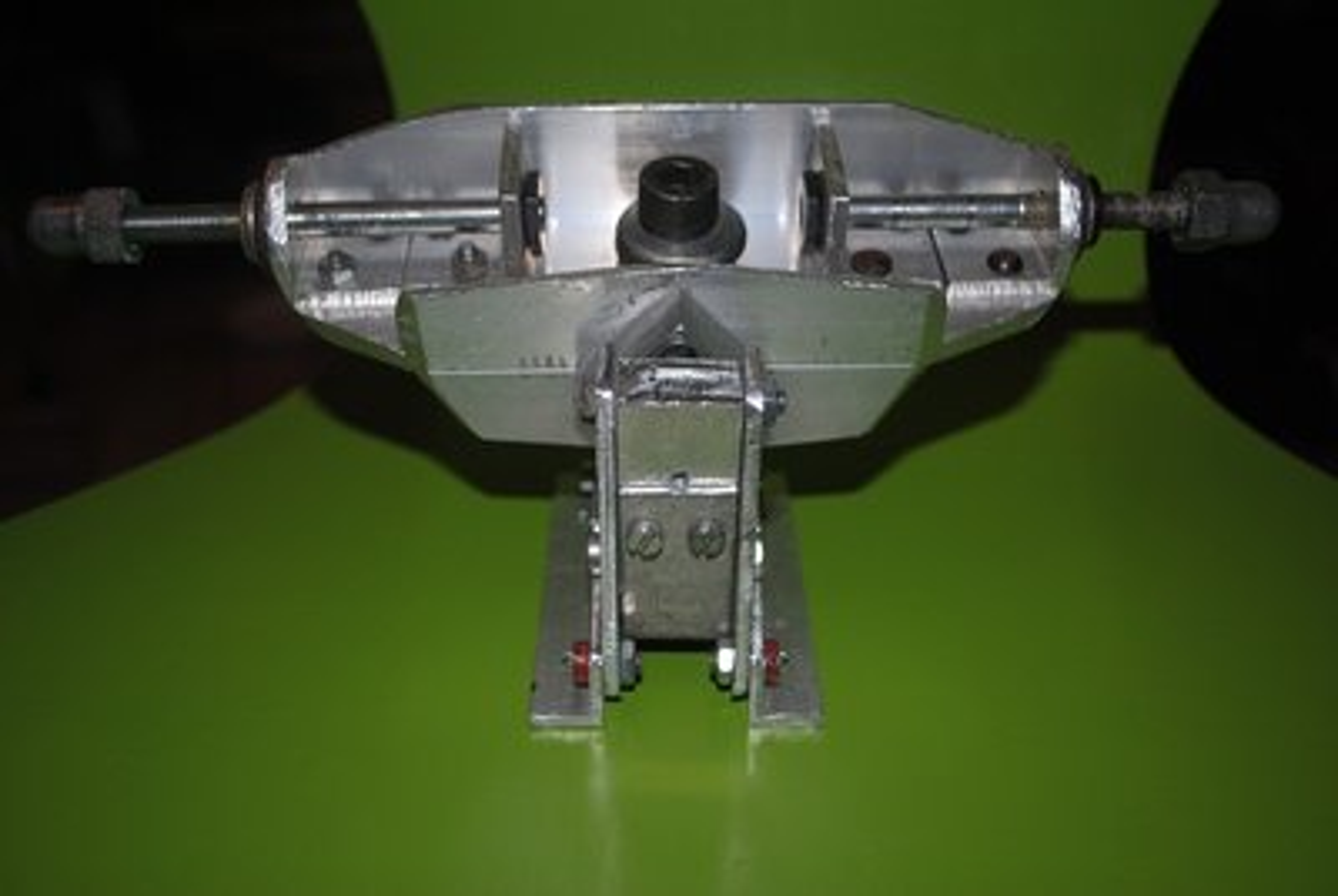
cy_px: 448
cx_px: 669
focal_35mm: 36
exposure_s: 1/60
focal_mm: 24
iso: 180
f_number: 4
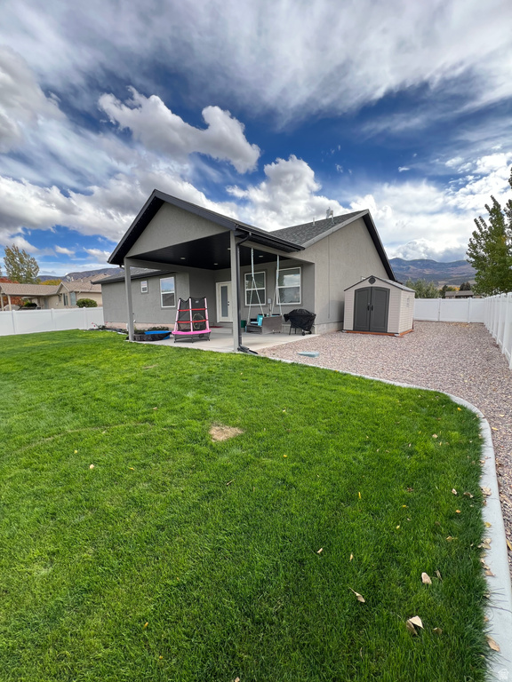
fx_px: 256
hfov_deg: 89.9
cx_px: 256
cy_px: 341
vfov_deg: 106.2
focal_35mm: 13
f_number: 1.8
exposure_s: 1/339
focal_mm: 1.57
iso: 32
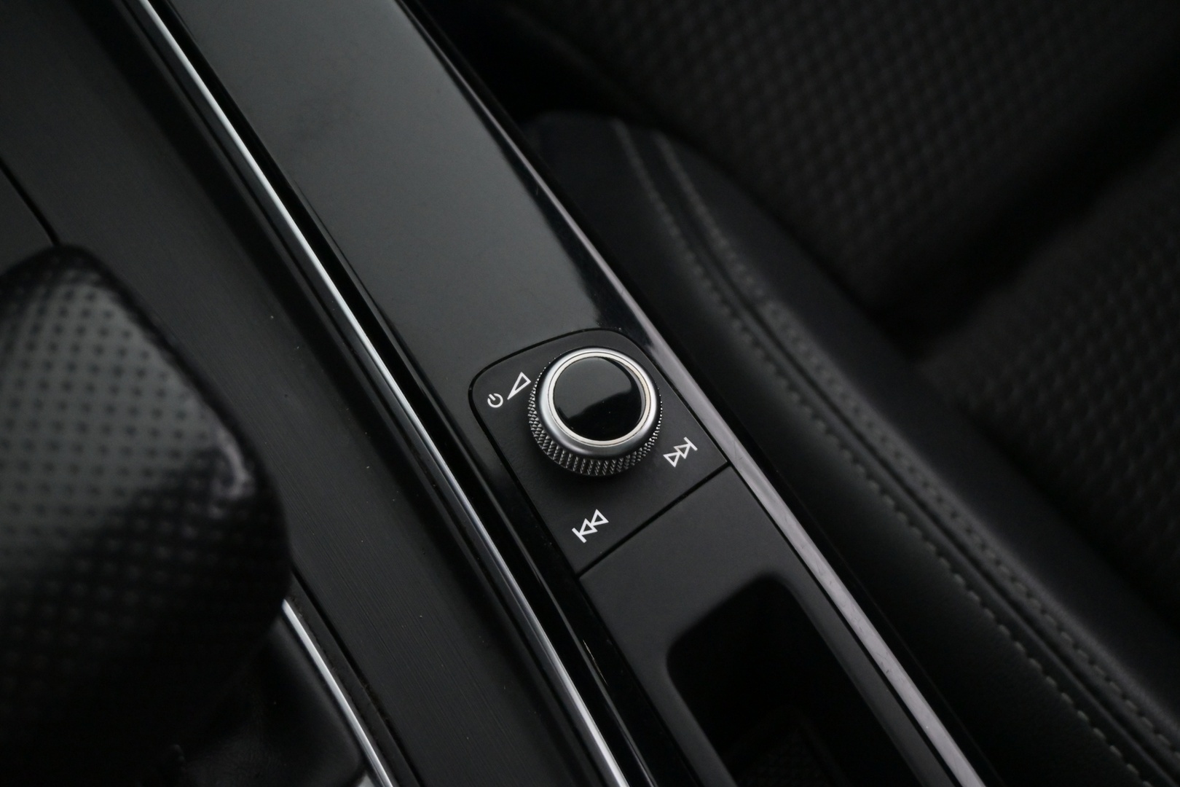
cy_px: 394
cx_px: 590
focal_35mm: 54
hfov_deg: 36.9
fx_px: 1770
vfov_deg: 25.1
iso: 4000
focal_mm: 36
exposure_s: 1/60
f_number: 5.3
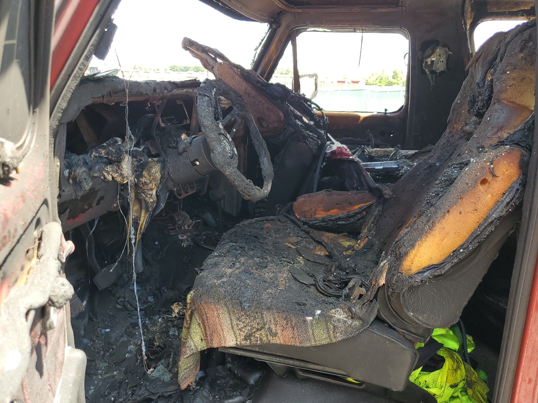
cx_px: 269
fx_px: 404
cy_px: 202
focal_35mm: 26
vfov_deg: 53.1
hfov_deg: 67.3
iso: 50
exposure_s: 1/200
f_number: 1.5
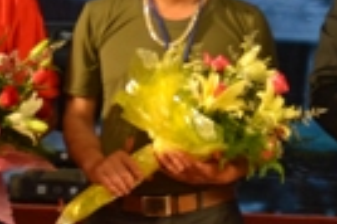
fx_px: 4740
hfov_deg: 4.1
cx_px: 89
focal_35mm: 507
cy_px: -58
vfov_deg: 2.7
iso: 1250
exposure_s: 1/125
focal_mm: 70
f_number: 5.6
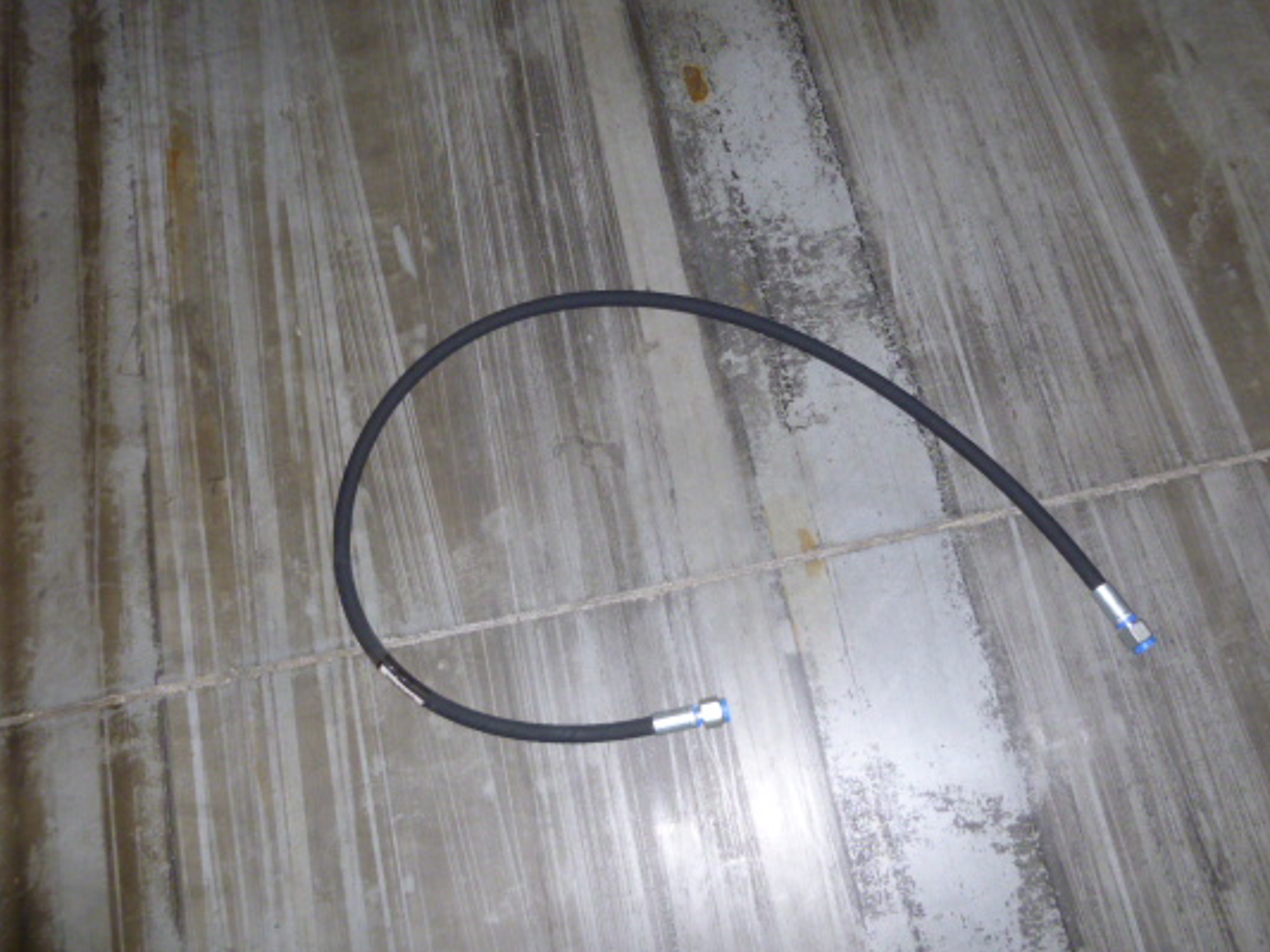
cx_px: 655
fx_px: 1101
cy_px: 471
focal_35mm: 30
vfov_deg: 46.8
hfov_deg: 59.9
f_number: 3.1
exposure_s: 1/60
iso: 125
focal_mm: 4.5
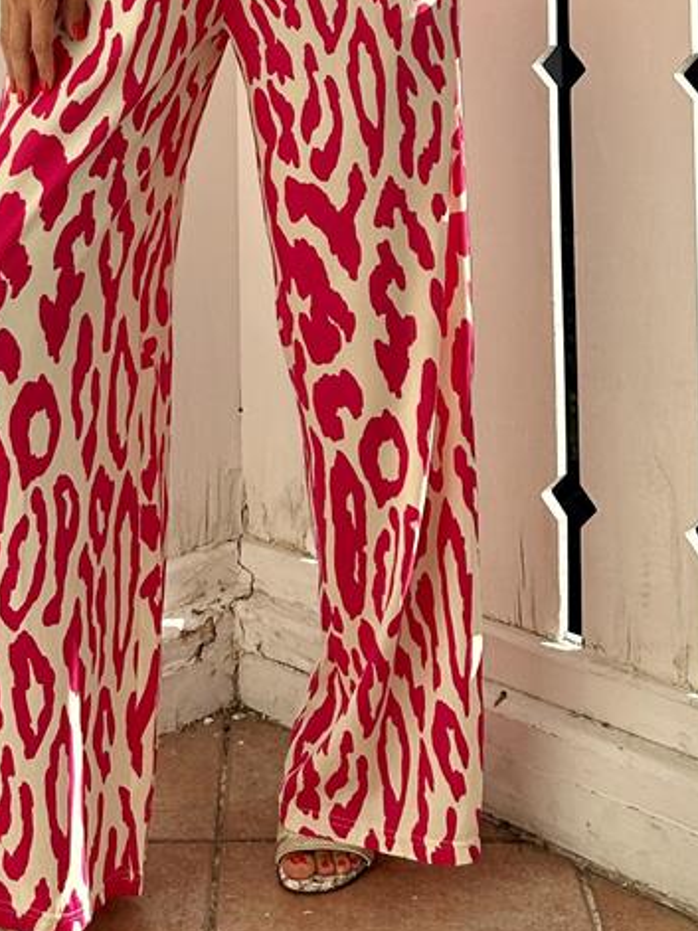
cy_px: -180
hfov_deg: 22.2
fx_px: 1775
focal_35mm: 66
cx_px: 255
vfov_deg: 26.3
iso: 80
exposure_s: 1/3155
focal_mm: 6.86
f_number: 1.78
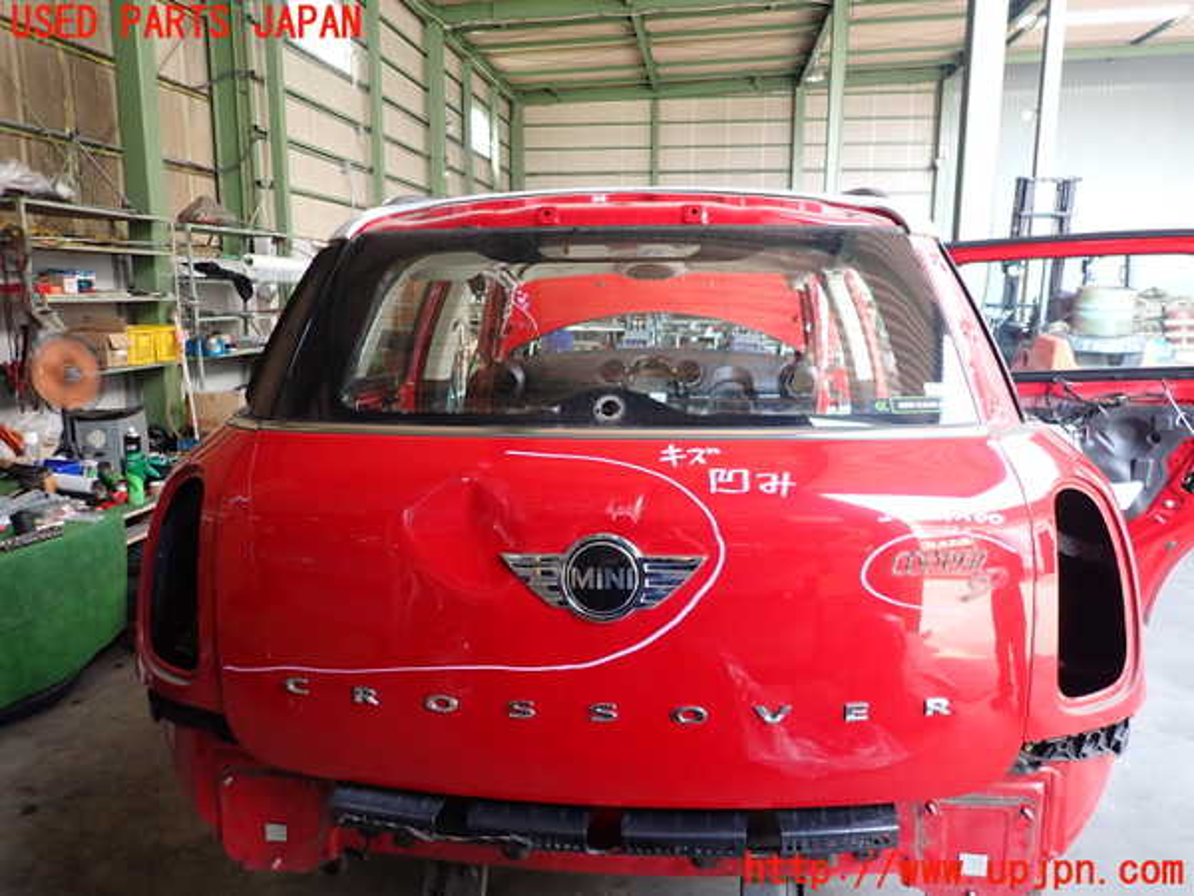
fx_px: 862
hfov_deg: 69.4
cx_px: 597
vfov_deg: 54.9
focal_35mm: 25
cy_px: 448
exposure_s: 1/60
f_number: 2
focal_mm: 4.5
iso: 200
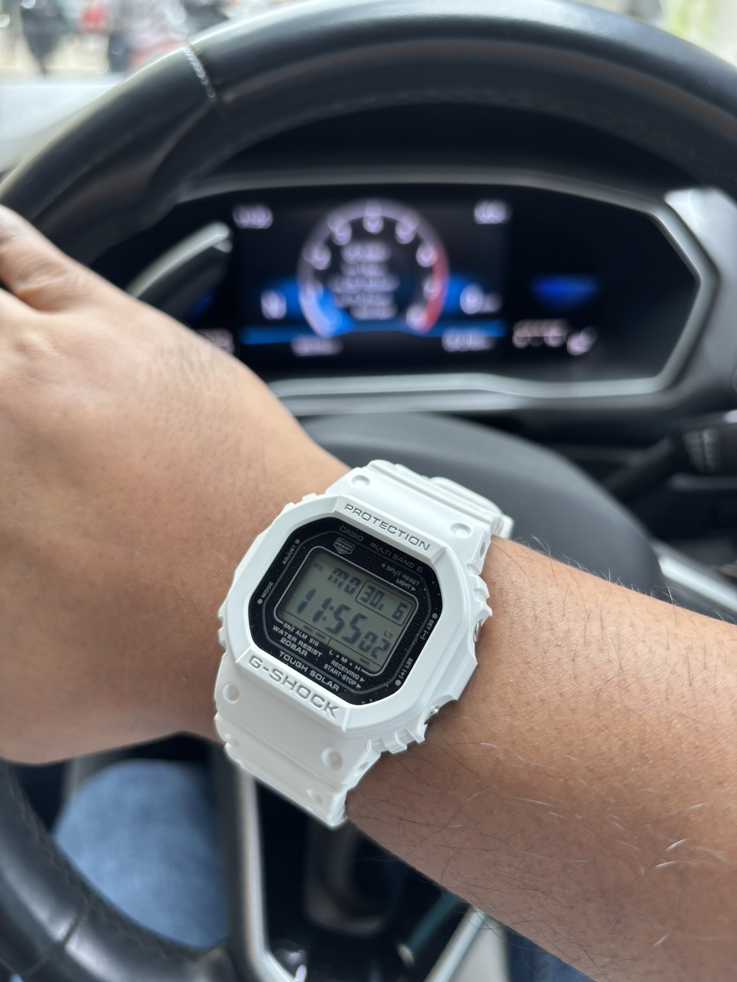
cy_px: 491
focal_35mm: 26
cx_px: 368
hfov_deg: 53.1
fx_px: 738
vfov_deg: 67.3
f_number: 1.6
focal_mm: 5.96
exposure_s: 1/121
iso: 64
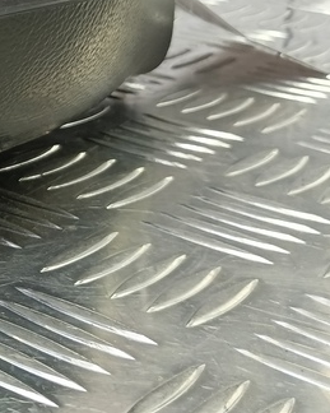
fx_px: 867
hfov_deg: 17.3
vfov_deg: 26.4
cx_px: -276
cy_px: 96
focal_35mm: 71
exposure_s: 1/50
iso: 194
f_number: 1.6
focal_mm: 4.11
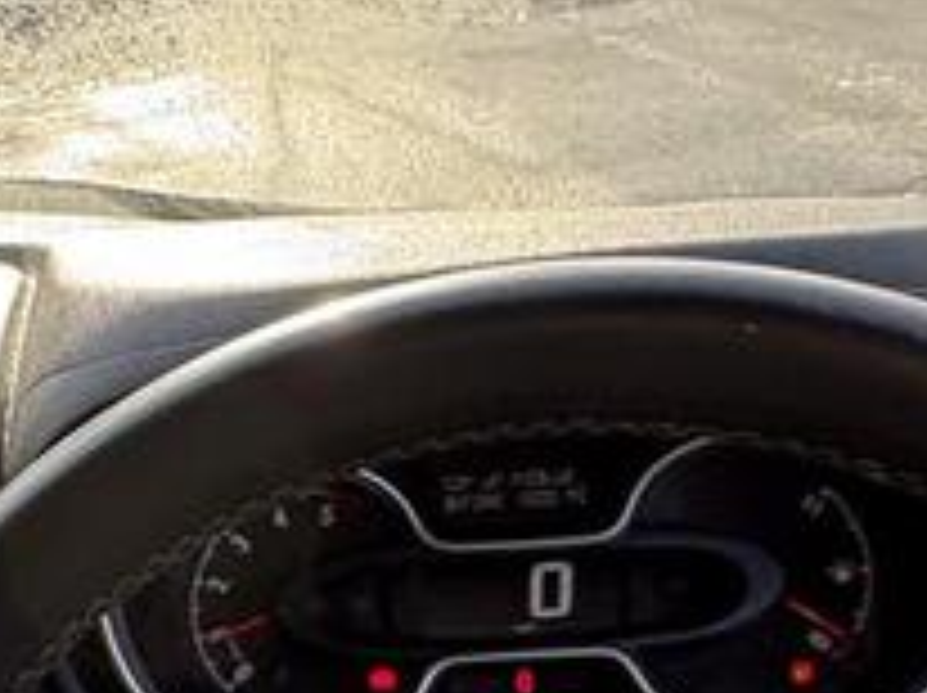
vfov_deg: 22.9
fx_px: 1632
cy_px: 711
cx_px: 184
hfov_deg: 30.9
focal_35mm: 61
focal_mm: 2.22
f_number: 2.2
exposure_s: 1/137
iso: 80
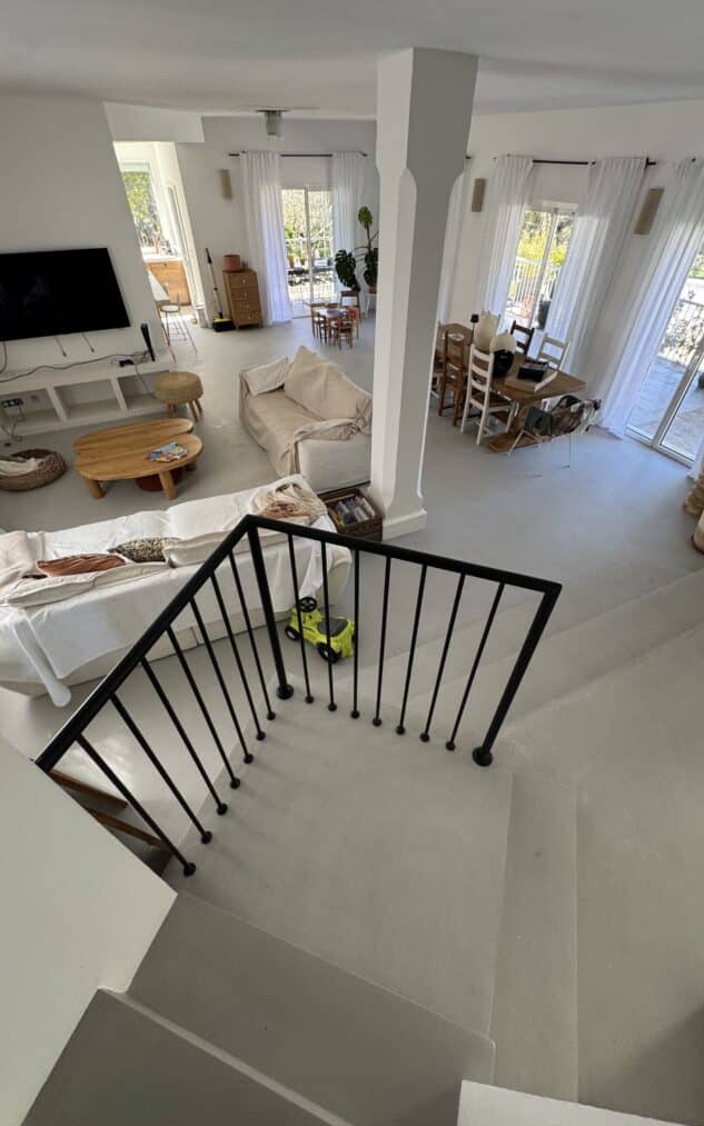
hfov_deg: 74.8
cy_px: 559
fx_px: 461
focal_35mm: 15
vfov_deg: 101.5
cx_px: 356
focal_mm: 2.22
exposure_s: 1/99
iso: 125
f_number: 2.2
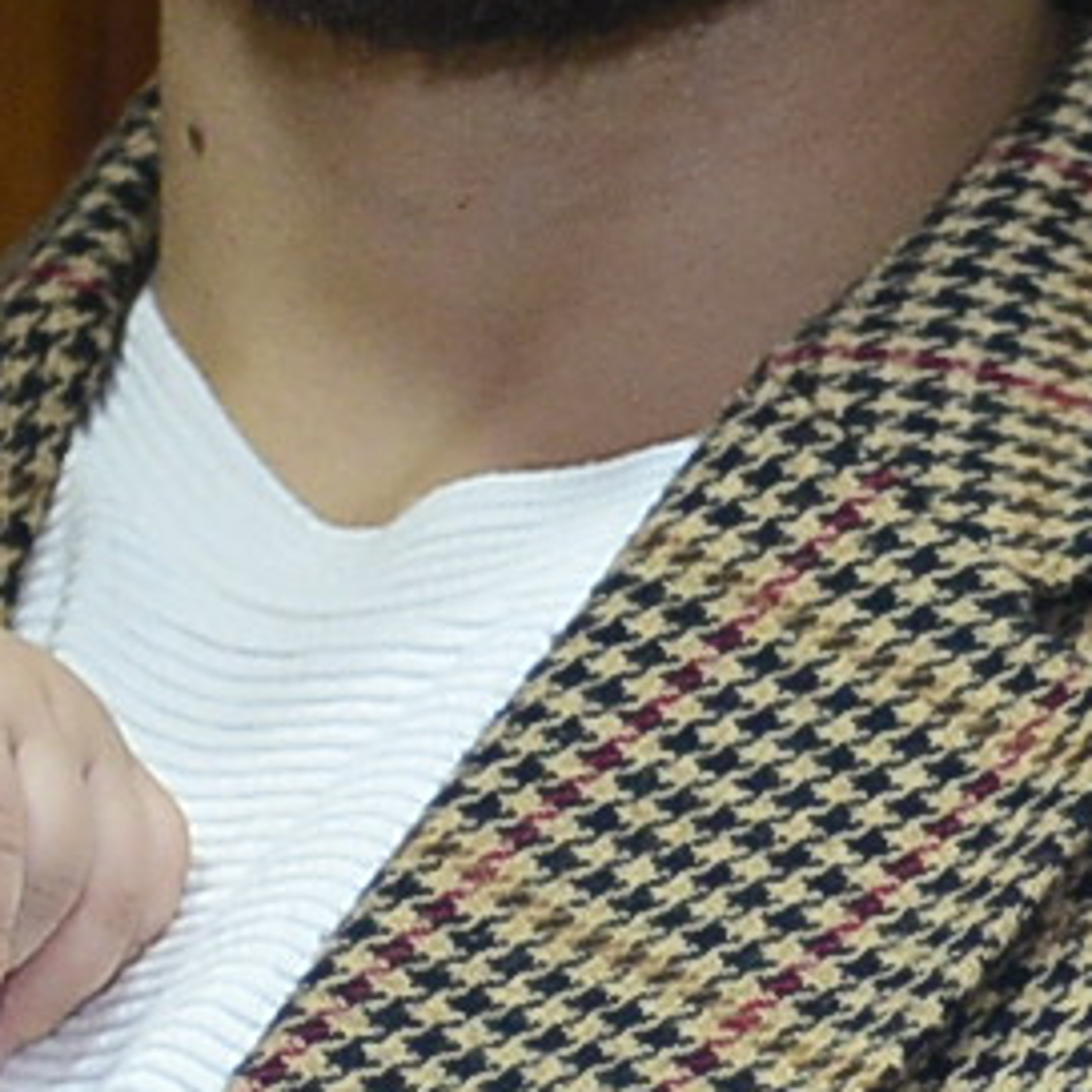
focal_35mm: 659
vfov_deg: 2.7
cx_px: 992
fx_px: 23520
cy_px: 935
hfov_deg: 2.7
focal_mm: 70
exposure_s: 1/125
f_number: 4
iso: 1600
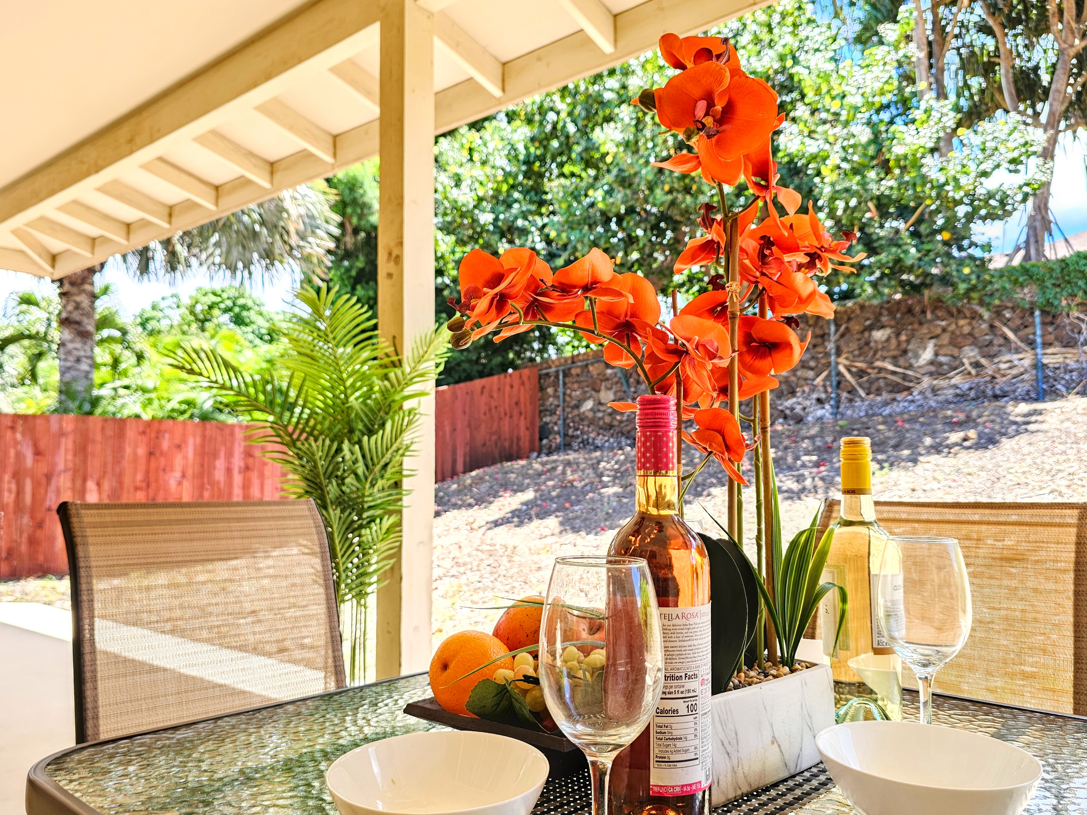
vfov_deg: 53.0
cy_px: 427
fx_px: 816
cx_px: 539
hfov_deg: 67.3
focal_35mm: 26
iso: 50
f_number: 1.7
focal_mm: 6.3
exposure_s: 1/180
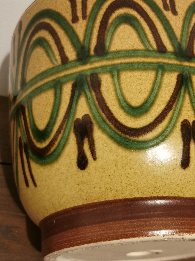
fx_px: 331
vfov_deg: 42.9
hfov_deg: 32.2
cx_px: 149
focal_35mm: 44
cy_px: 142
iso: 500
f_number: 1.8
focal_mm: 5.58
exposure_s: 1/33.3
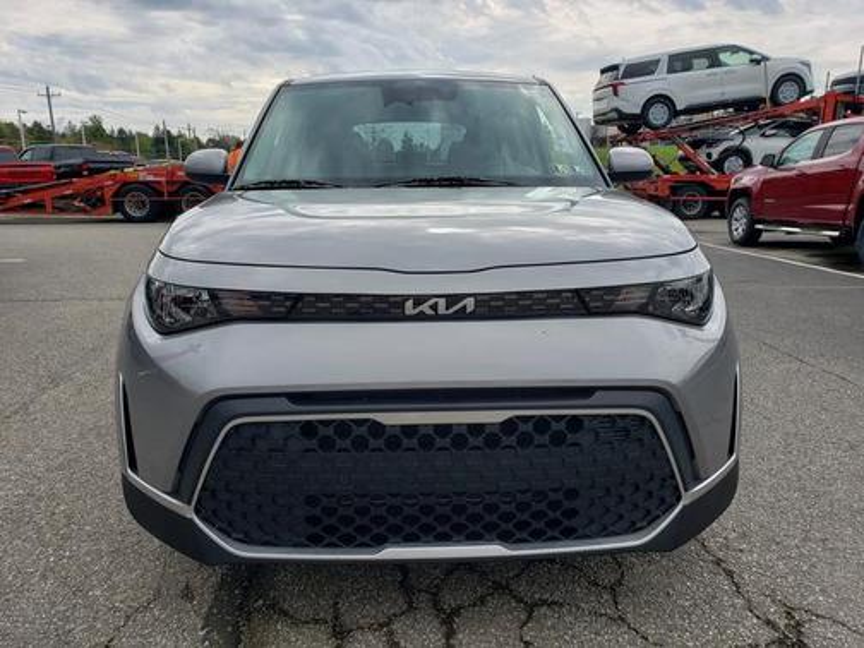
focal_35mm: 26
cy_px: 324
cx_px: 432
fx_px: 649
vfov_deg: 53.1
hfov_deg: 67.3
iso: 50
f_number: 2.4
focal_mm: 4.3
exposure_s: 1/1412
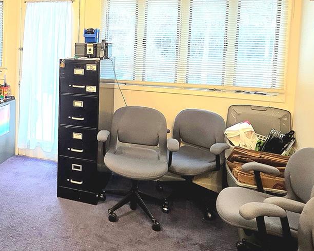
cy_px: 65
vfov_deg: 44.4
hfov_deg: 51.0
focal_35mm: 32
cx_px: 48
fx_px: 297
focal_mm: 2.2
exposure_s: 1/120
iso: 250
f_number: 1.9
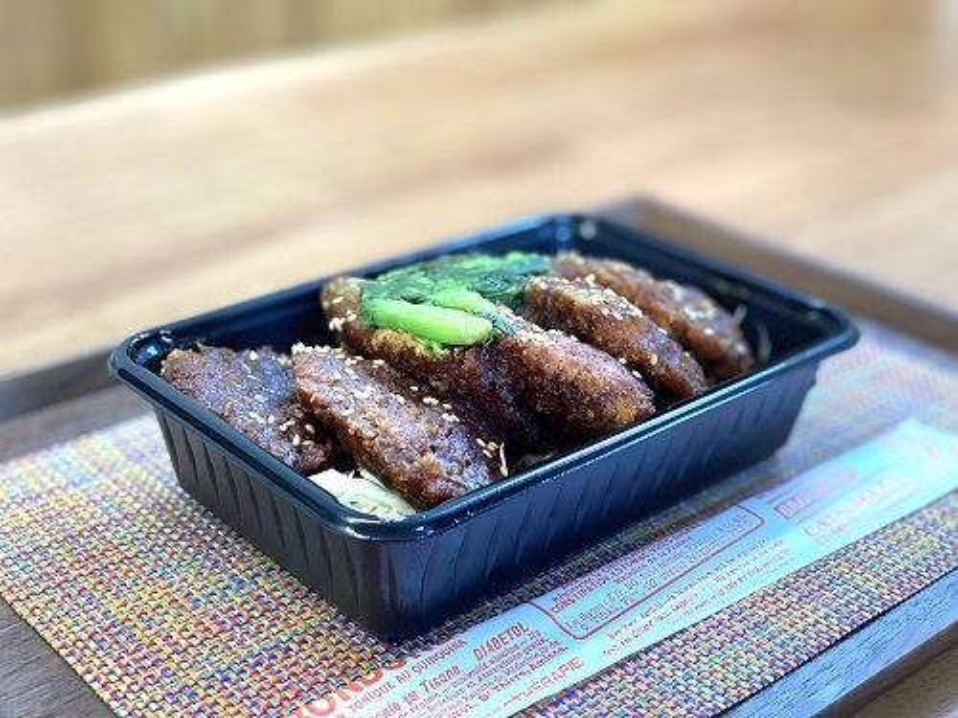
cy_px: 359
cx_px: 479
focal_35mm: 52
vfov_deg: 28.0
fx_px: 1439
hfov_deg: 36.8
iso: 250
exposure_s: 1/93
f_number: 2
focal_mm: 6
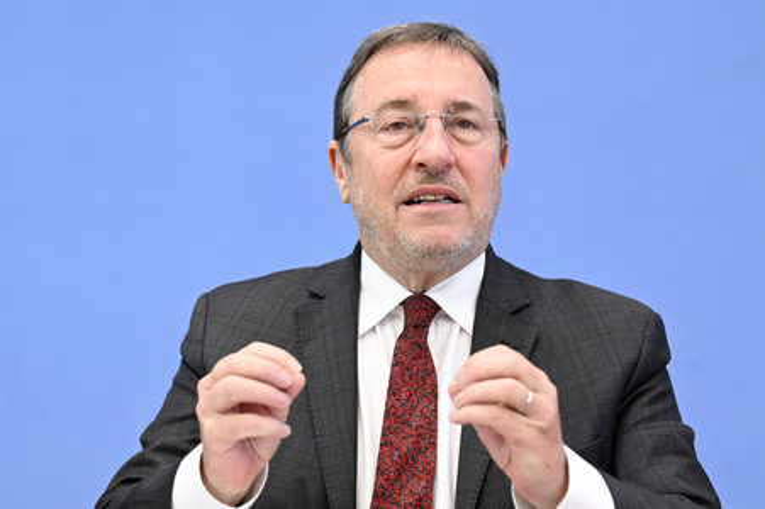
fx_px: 2463
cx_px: 382
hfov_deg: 17.7
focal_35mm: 116
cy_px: 254
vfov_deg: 11.8
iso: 2500
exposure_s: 1/400
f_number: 5
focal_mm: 116
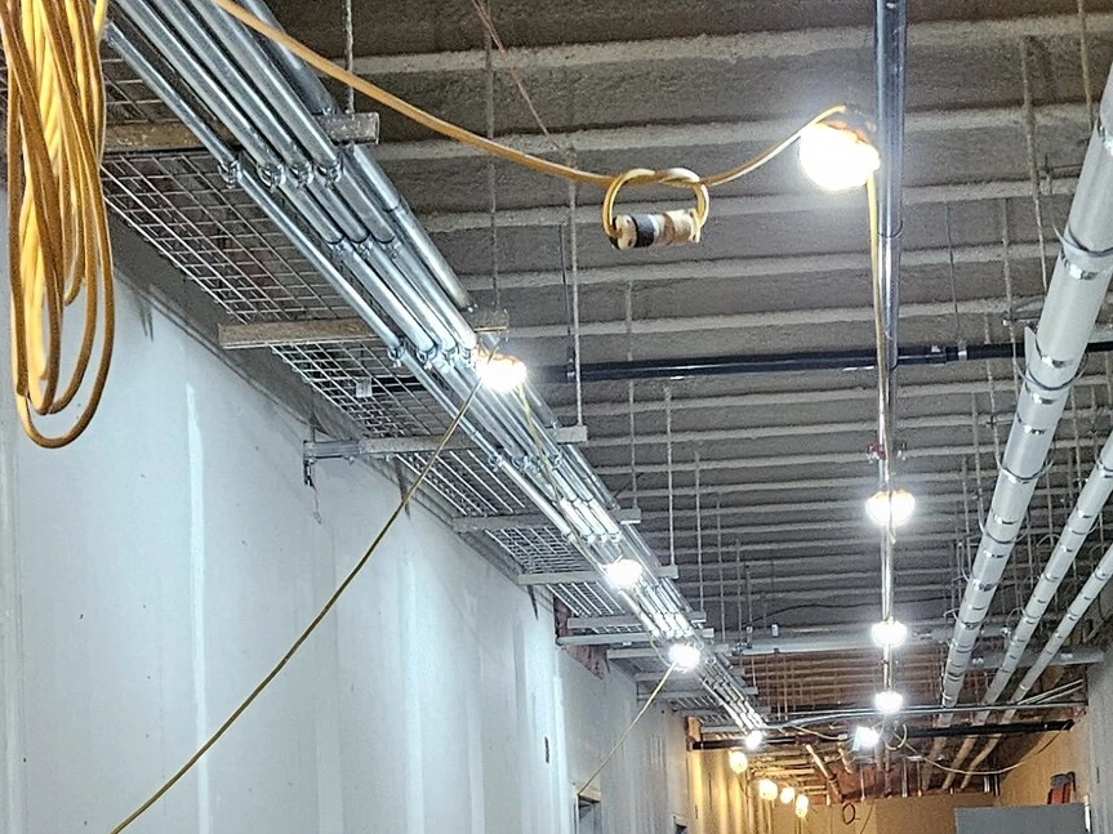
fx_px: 2572
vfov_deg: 18.3
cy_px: 665
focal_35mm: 80
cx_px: 894
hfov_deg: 24.0
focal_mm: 5.4
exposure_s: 1/120
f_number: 1.8
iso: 500
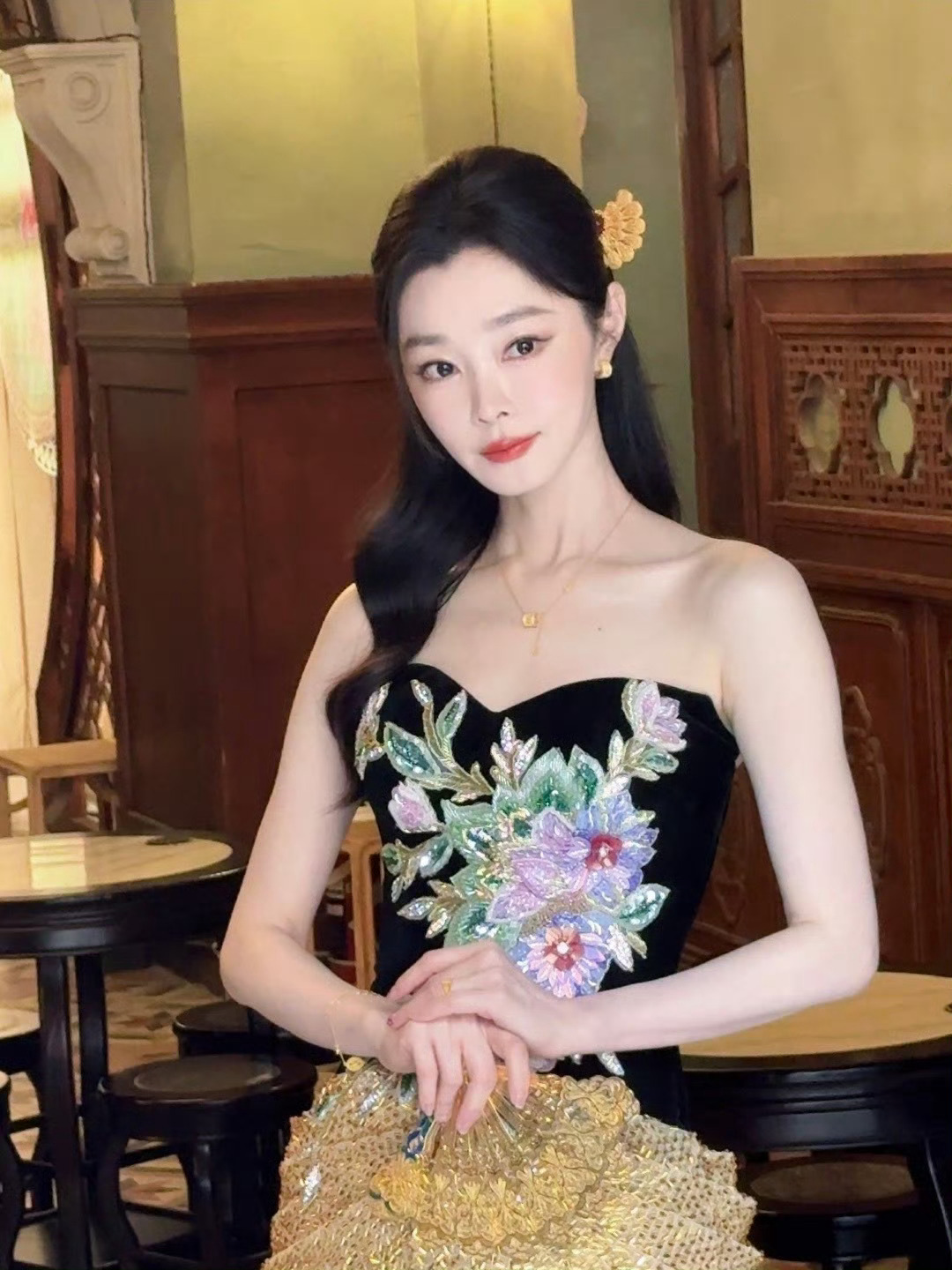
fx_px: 4070
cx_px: 476
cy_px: 635
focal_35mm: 111
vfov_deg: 17.7
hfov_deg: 13.3
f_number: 1.78
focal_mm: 6.76
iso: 250
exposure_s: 1/50
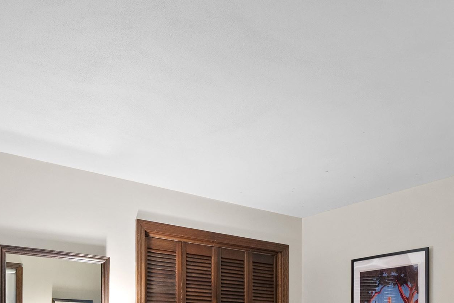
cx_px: 249
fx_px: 492
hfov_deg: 49.5
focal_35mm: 39
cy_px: 349
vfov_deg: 30.0
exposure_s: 2.5
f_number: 8
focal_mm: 16
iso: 320
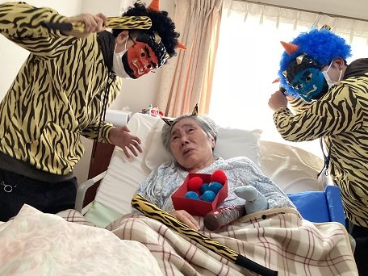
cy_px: 130
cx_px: 178
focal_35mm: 34
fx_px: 361
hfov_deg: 53.9
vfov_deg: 41.8
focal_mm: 3.3
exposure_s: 1/60
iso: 200
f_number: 2.4
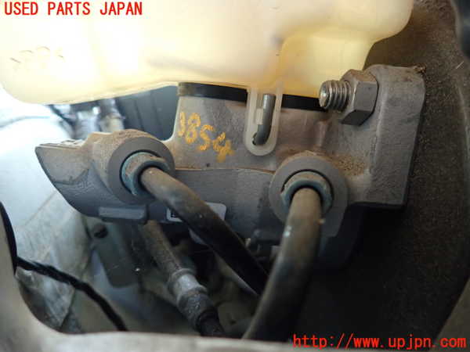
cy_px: 176
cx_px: 235
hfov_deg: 69.4
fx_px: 339
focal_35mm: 25
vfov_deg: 54.9
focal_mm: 4.5
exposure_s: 1/30
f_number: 2
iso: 400
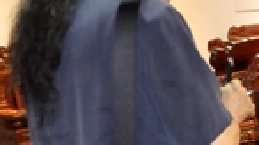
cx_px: 449
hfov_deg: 16.0
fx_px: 796
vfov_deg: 10.3
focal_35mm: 116
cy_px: 178
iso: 2500
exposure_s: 1/30
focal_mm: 18
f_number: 5.6
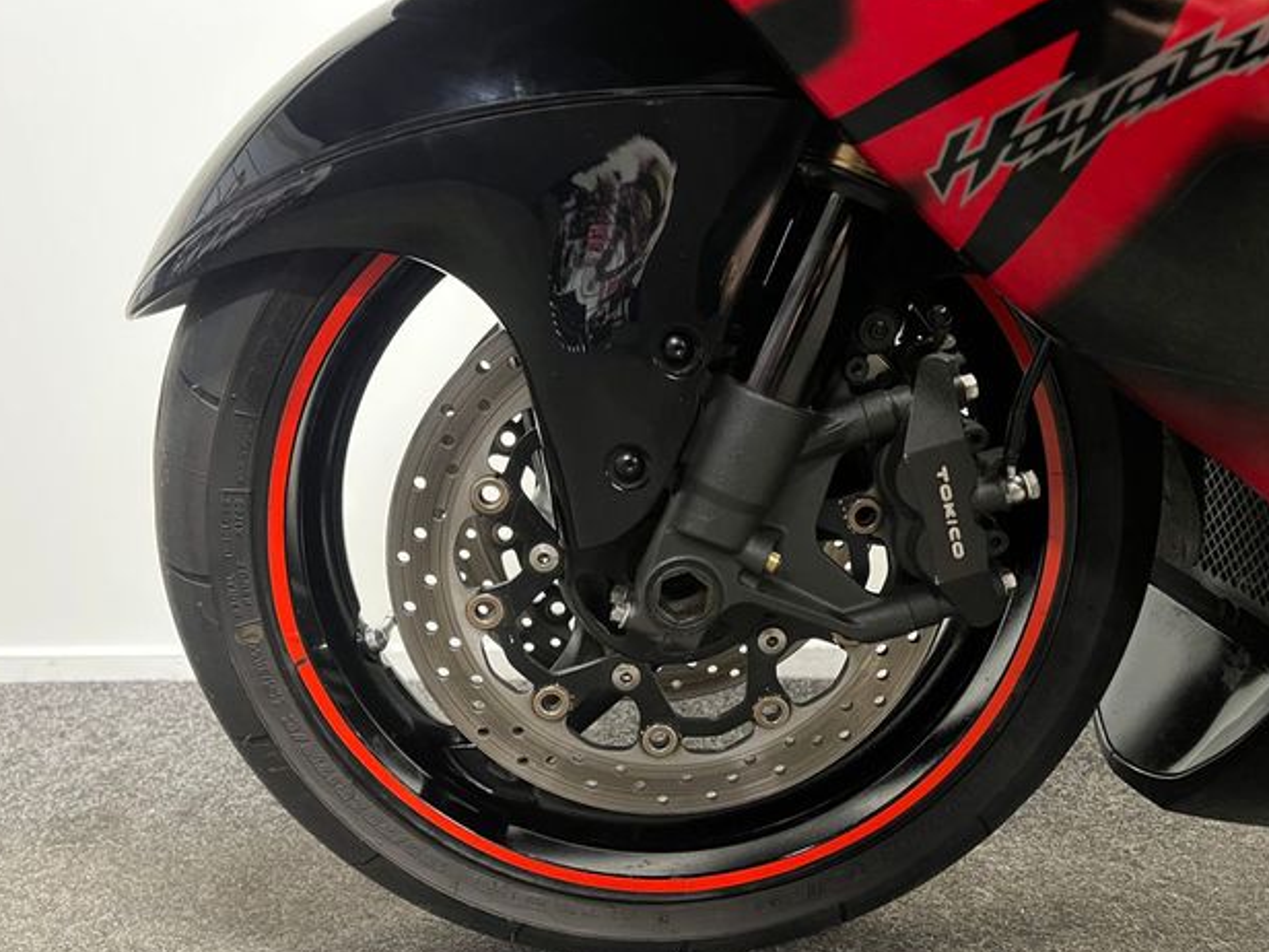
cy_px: 486
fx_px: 990
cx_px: 630
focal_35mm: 27
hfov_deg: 65.3
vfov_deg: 51.4
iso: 500
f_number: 1.6
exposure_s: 1/25
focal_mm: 5.1
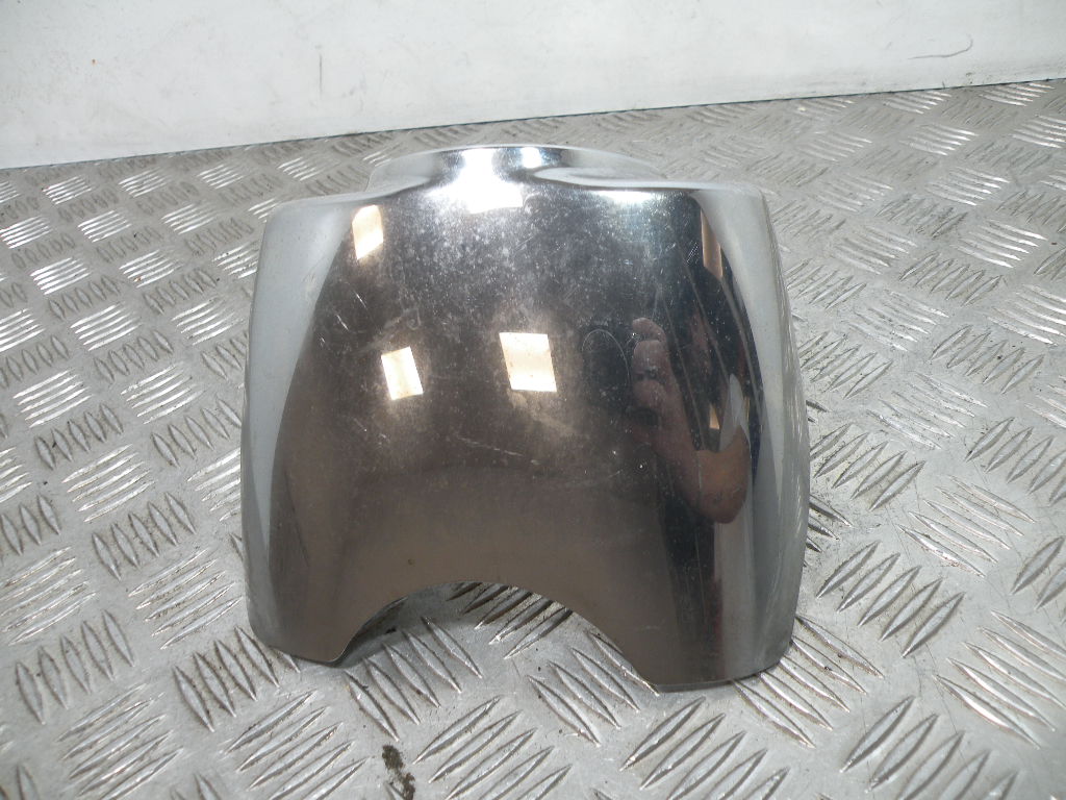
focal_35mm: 27
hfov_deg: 65.3
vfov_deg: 51.4
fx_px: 831
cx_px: 533
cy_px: 400
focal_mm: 4.7
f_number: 2.8
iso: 65
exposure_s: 1/67.5
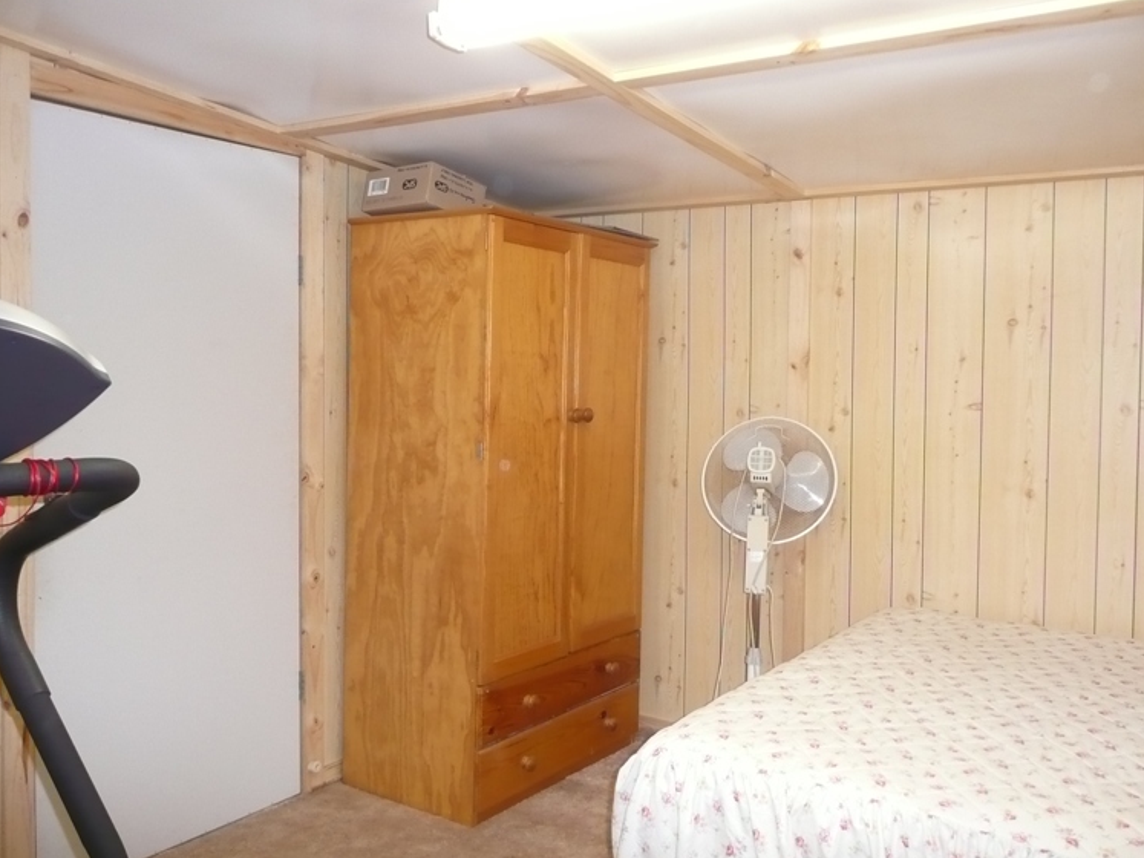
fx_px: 991
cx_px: 608
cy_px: 414
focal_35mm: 30
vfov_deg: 46.8
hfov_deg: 59.9
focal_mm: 4.6
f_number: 3.3
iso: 320
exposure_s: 1/30
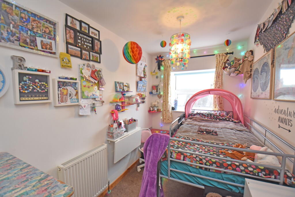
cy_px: 98
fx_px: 123
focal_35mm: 15
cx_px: 148
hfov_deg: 100.4
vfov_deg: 77.3
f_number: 4
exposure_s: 1/125
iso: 900
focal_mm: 10
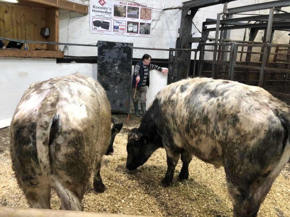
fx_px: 235
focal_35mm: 28
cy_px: 108
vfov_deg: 49.7
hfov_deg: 63.4
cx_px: 145
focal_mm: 3.99
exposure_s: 1/25
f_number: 1.8
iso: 40
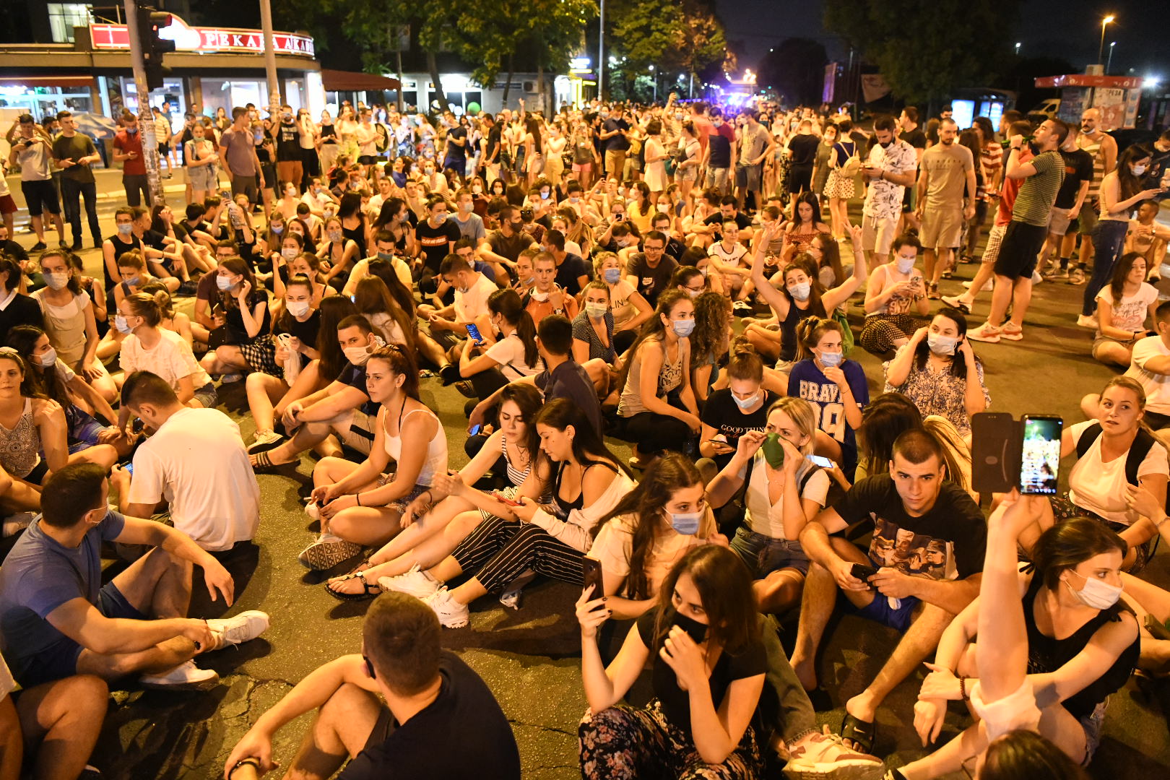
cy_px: 390
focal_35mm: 24
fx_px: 780
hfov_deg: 73.7
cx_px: 585
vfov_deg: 53.1
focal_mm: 24
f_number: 3.5
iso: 10000
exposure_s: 1/60
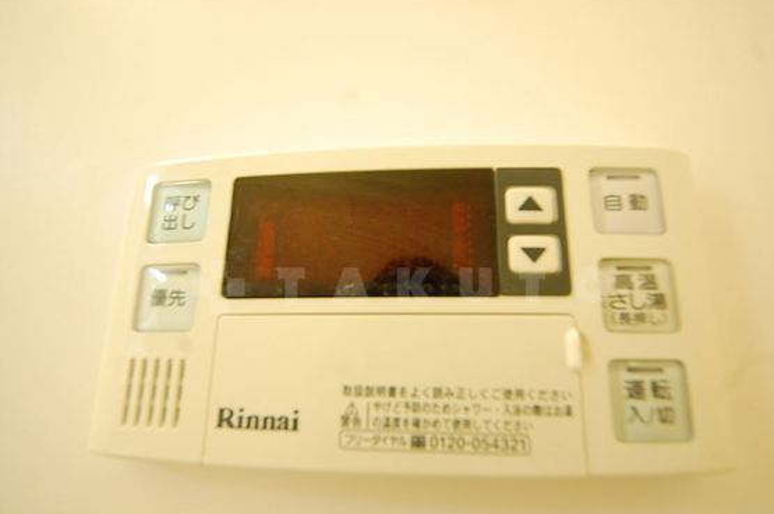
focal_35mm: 16
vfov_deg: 74.8
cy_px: 287
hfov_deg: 98.3
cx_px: 402
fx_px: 335
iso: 800
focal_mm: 9
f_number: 4.8
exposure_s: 1/8
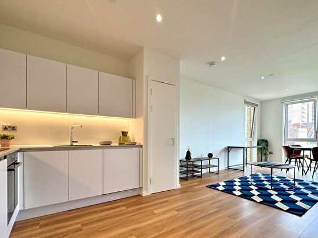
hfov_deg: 87.6
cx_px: 170
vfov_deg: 71.0
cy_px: 140
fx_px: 165
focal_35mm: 18
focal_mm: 2.22
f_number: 2.2
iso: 80
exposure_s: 1/100
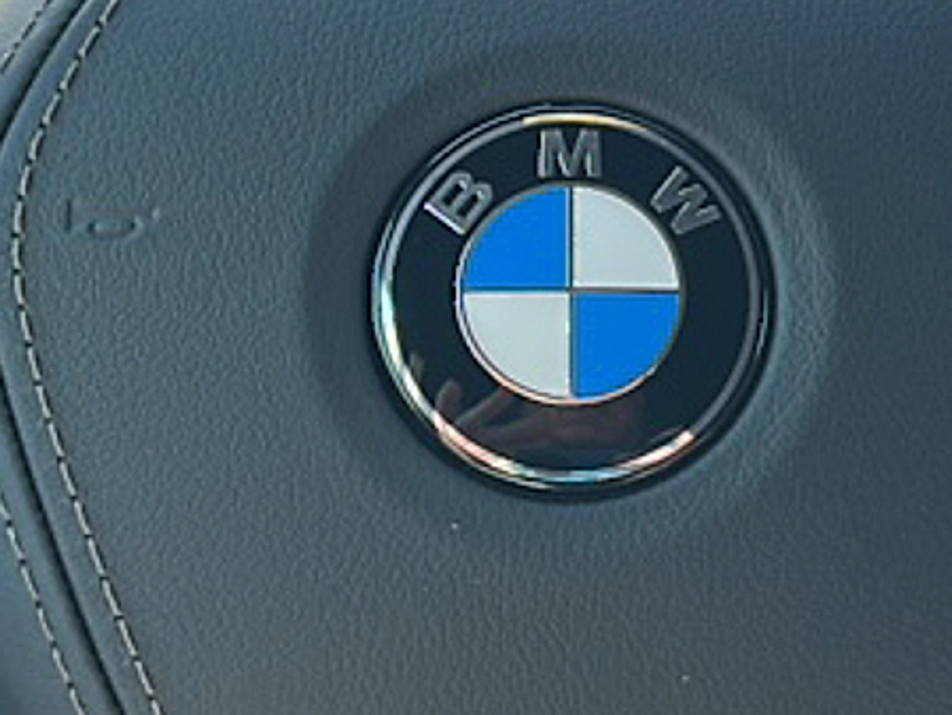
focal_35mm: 89
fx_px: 2448
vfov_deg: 16.6
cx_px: 536
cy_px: 335
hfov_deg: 22.0
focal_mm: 6.86
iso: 100
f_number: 1.78
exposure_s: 1/237
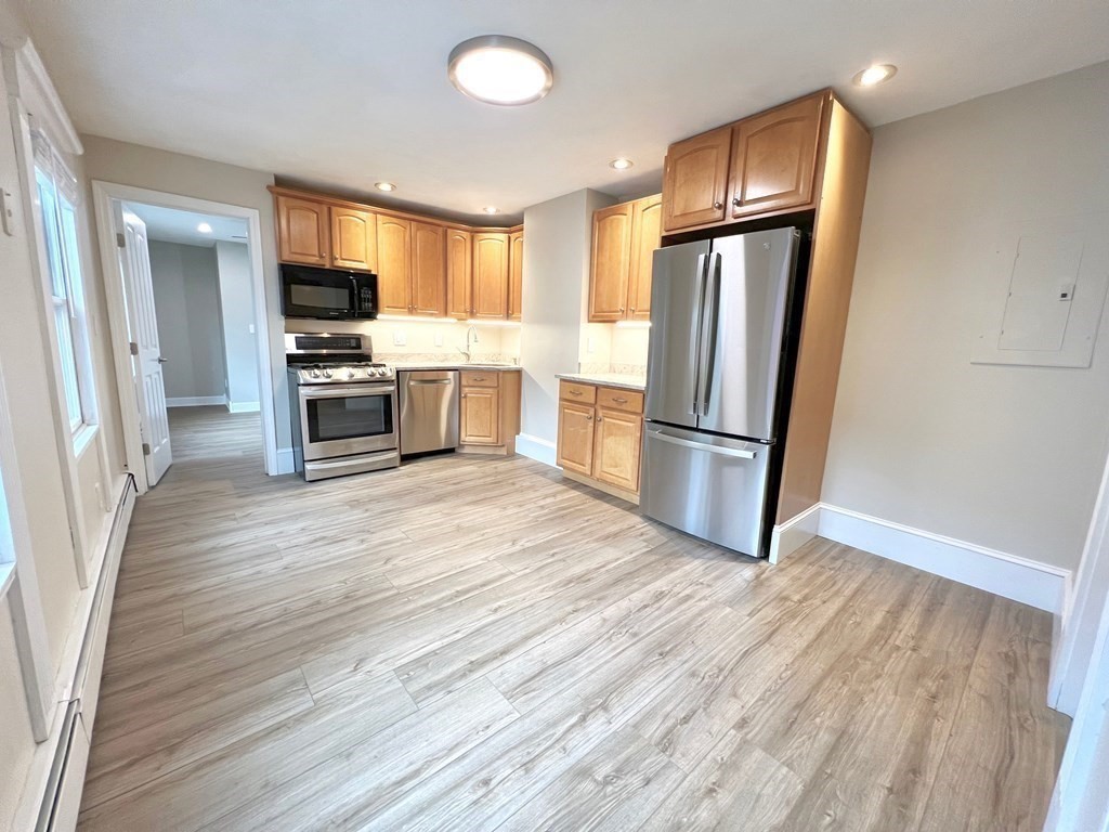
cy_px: 416
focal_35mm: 13
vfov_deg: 89.9
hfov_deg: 106.2
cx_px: 554
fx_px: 416
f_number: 1.8
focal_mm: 1.57
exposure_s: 1/120
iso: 200
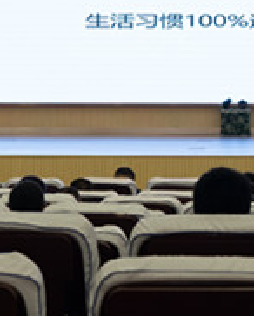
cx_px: 284
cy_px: 71
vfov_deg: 13.8
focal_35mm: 139
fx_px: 1304
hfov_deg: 11.0
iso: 800
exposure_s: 1/100
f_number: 5.6
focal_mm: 30
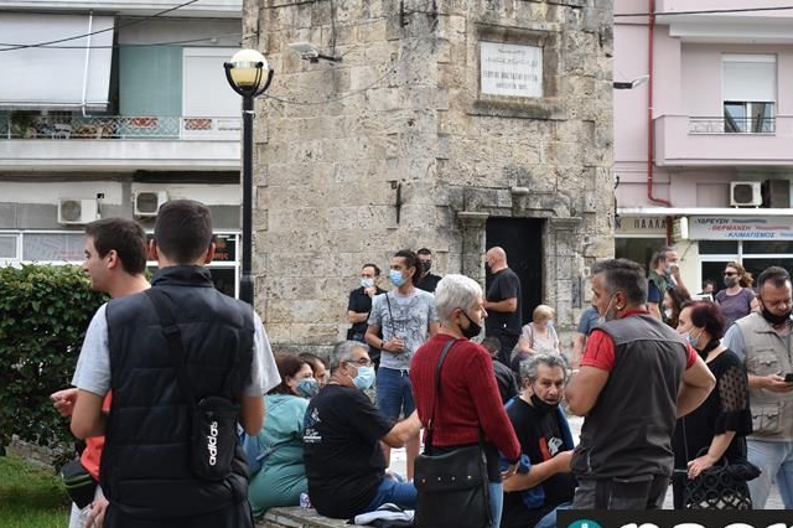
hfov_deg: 33.3
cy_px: 281
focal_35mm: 60
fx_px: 1321
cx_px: 488
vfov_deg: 22.6
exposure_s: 1/250
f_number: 5.6
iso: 250
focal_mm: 32
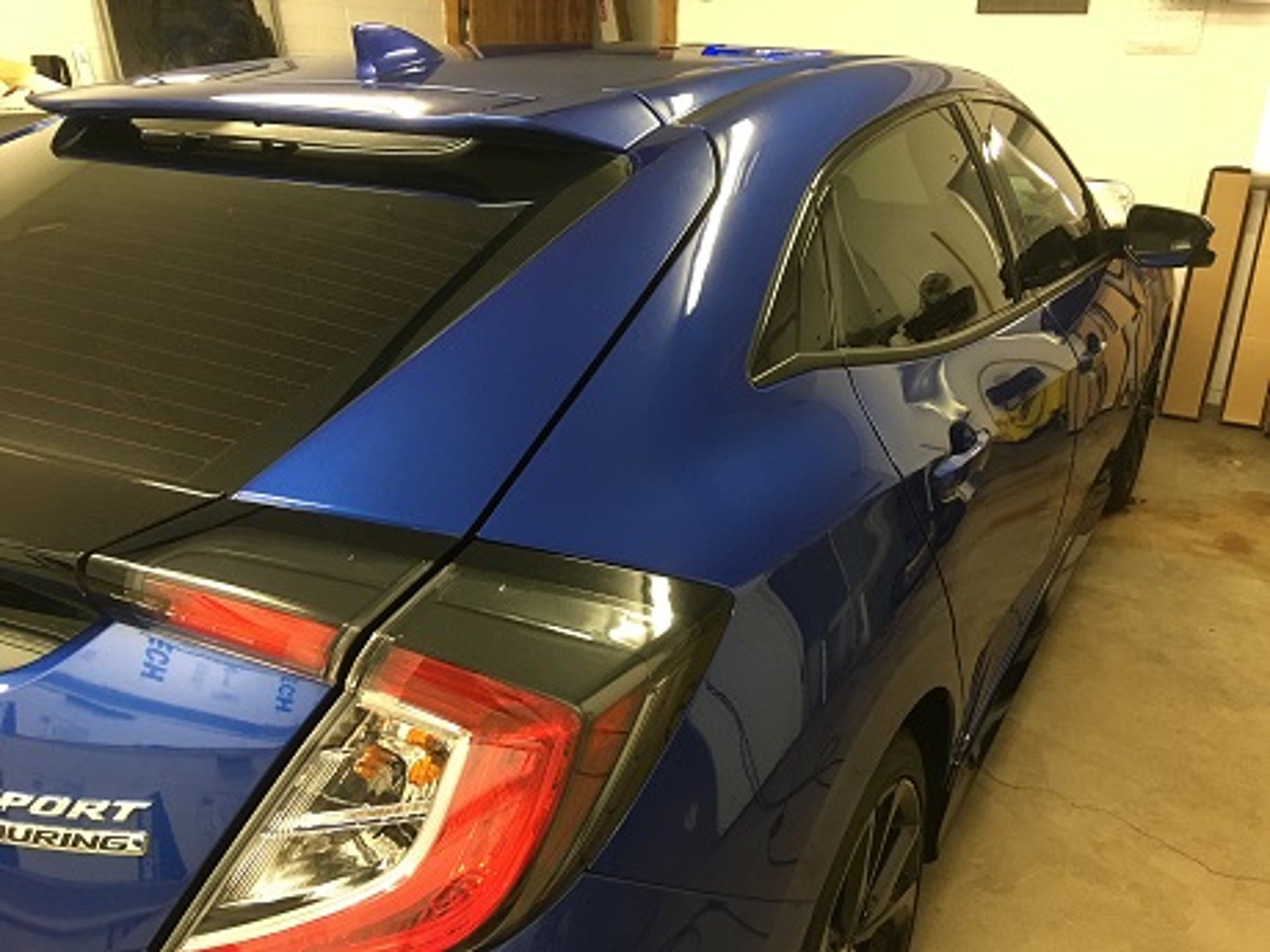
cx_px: 635
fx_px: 1064
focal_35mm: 29
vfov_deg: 48.2
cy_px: 476
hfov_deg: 61.7
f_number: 2.2
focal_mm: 4.15
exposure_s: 1/30
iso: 160
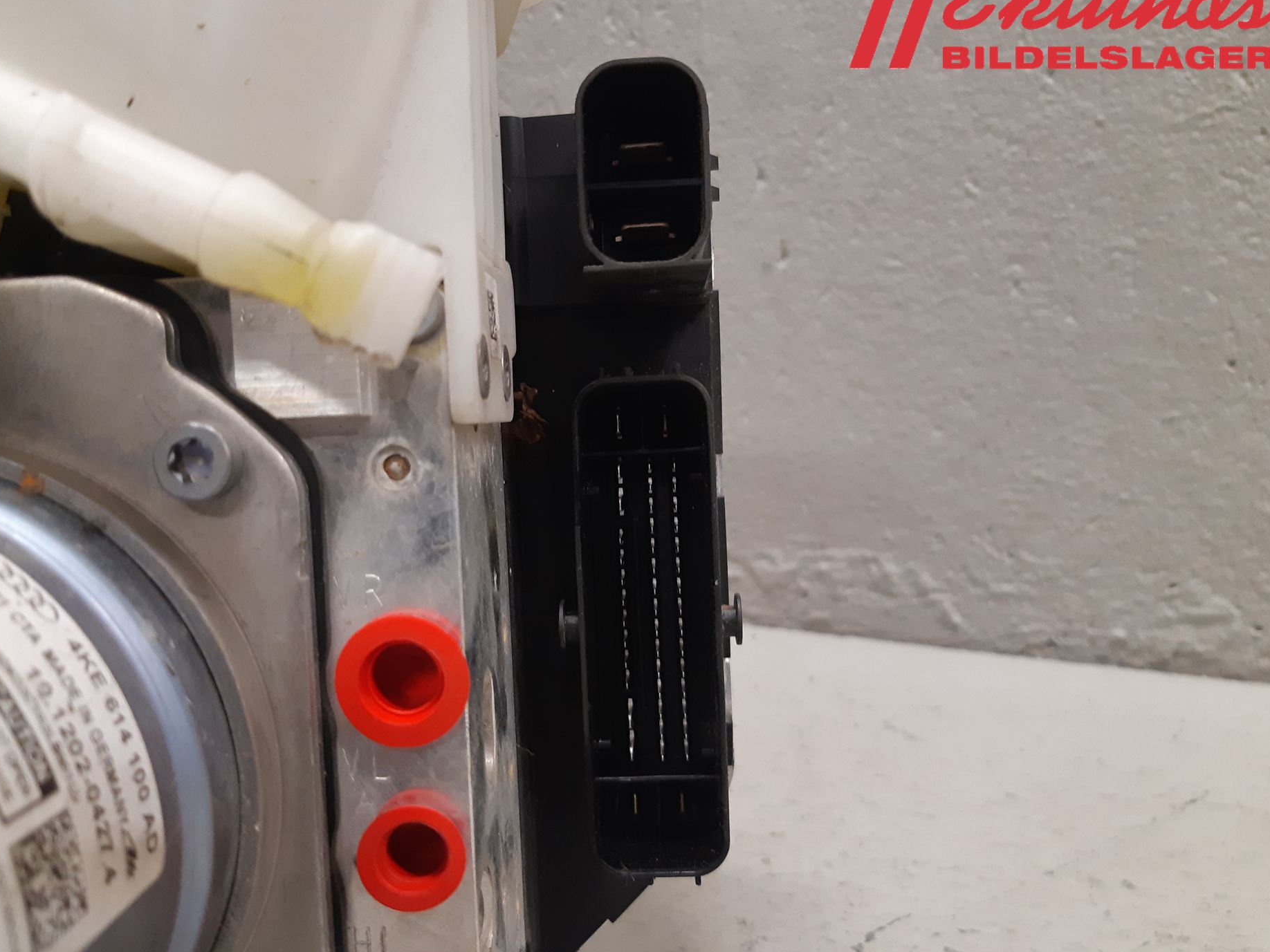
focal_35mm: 29
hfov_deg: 61.5
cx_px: 566
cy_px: 483
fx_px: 1064
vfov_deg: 48.2
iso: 200
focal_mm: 3.93
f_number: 1.7
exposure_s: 1/50
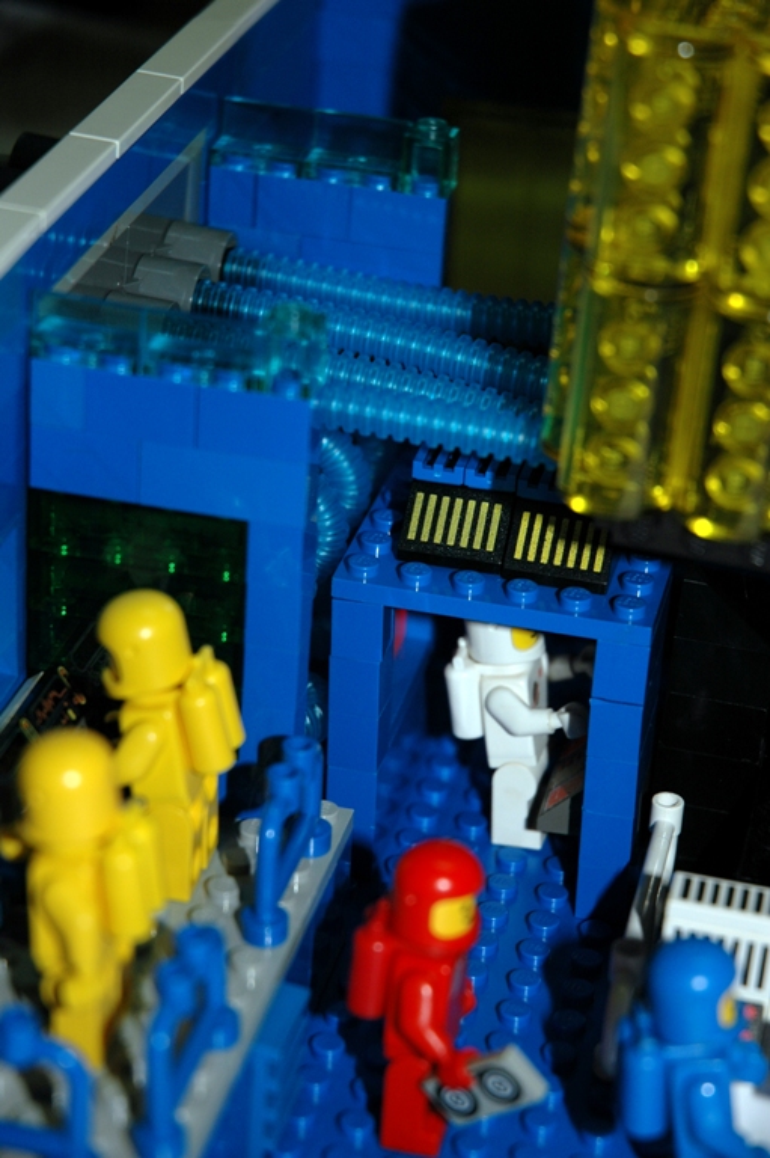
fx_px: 3373
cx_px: 385
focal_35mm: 105
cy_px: 579
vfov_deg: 19.5
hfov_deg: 13.0
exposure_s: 1/60
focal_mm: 70
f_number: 4.5
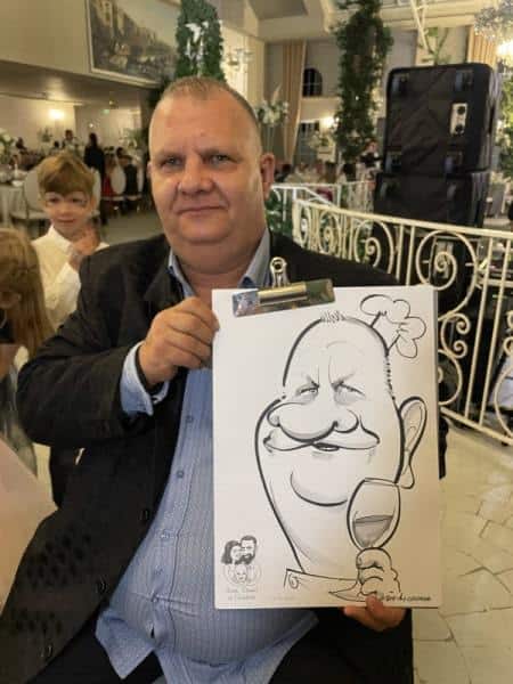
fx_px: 514
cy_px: 342
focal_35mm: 26
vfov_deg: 67.3
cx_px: 256
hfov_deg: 53.1
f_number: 1.6
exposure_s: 1/33
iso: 400
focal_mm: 4.2
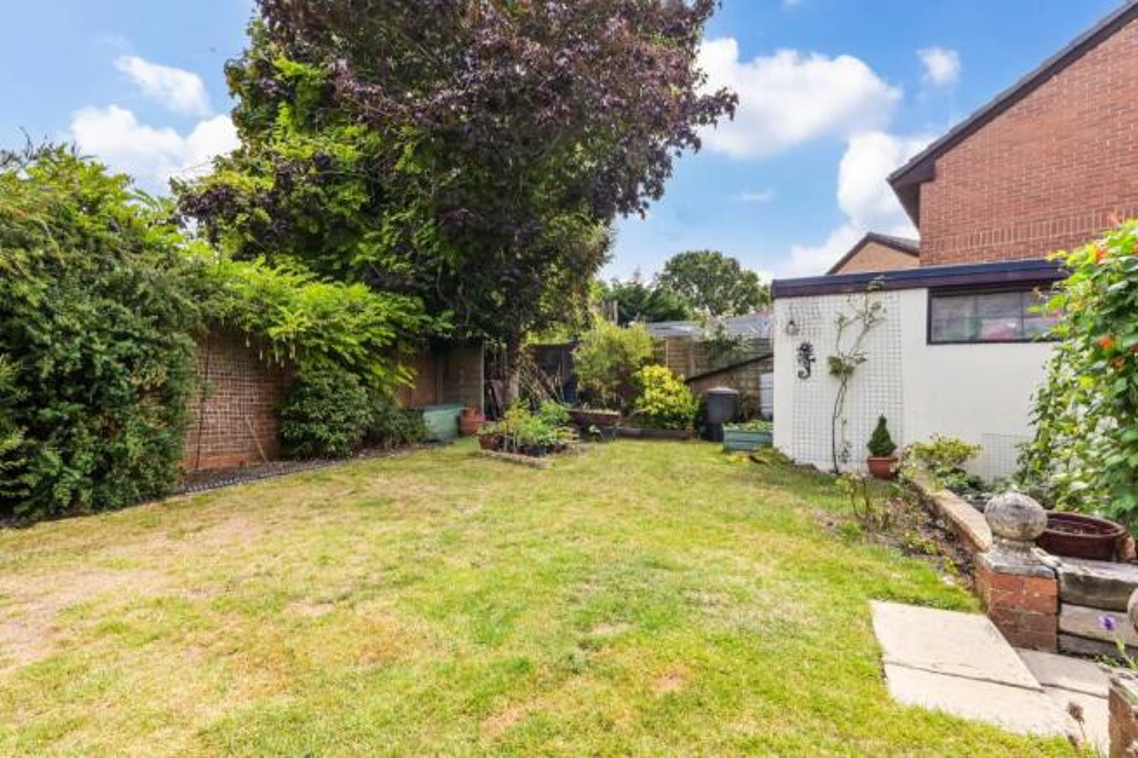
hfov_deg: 98.6
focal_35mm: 16
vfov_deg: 75.5
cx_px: 569
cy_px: 379
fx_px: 490
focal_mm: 15.5
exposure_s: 1/160
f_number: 16
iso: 400
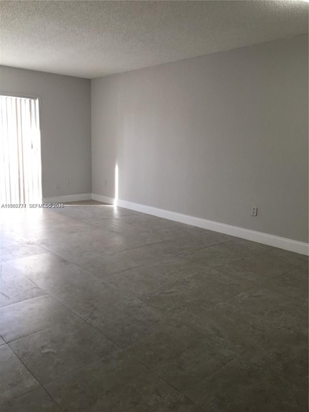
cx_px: 154
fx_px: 345
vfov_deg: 61.7
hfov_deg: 48.2
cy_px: 206
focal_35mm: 29
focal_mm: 4.15
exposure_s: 1/50
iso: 25
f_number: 2.2
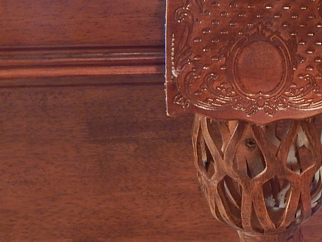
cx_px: 283
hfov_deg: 28.0
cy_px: 123
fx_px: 623
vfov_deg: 21.9
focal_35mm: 67
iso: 400
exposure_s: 1/15
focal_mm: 5.6
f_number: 3.2
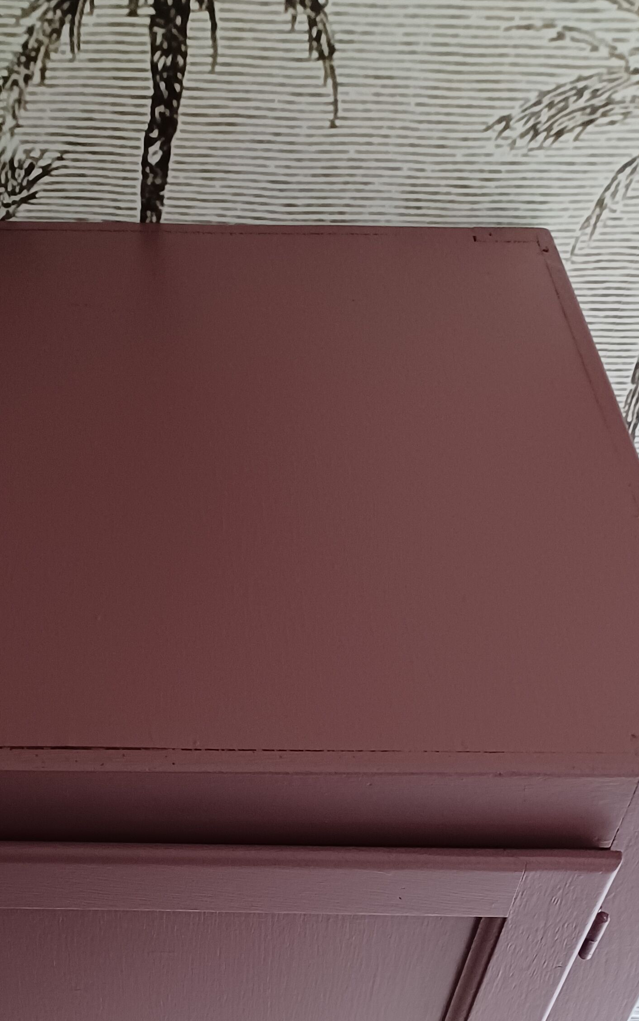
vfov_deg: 41.6
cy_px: 748
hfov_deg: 26.9
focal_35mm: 47
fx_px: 1309
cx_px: 136
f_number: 1.8
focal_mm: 4.6
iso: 320
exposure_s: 1/50
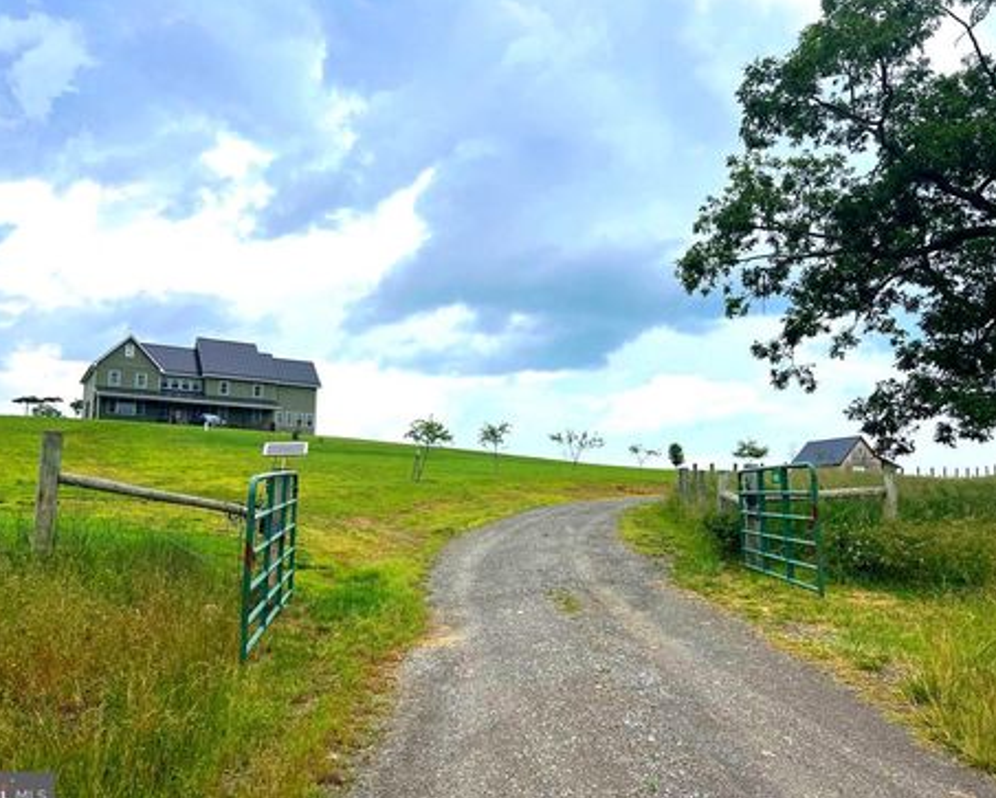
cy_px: 403
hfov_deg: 62.1
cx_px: 471
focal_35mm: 28
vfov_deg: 51.6
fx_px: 826
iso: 50
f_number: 1.5
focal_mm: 5.7
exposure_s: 1/3968
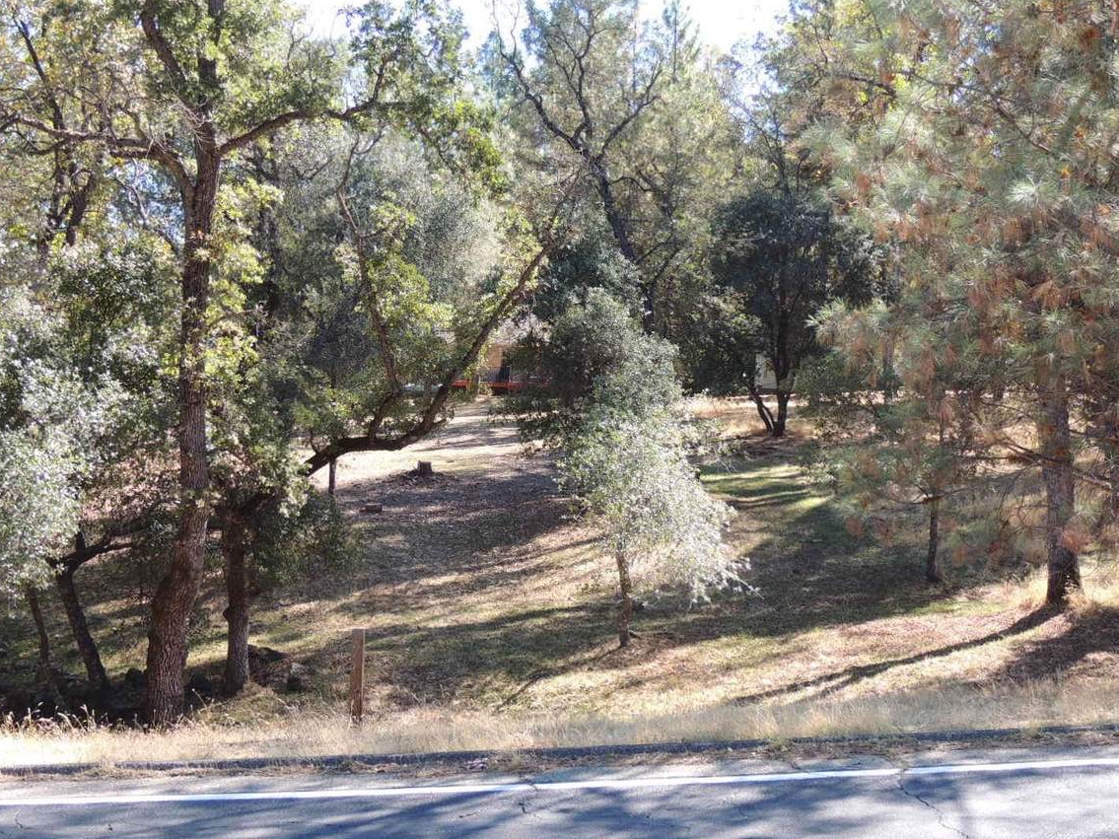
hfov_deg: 36.2
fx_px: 1713
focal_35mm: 53
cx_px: 542
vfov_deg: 27.5
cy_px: 390
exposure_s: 1/125
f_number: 3.5
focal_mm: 8.3
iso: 100
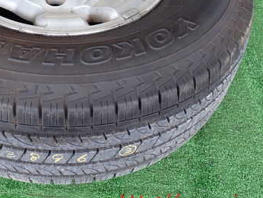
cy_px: 40
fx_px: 395
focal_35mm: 52
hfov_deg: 35.9
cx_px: 65
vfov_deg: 27.5
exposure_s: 1/80
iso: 100
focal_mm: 5.4
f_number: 2.3
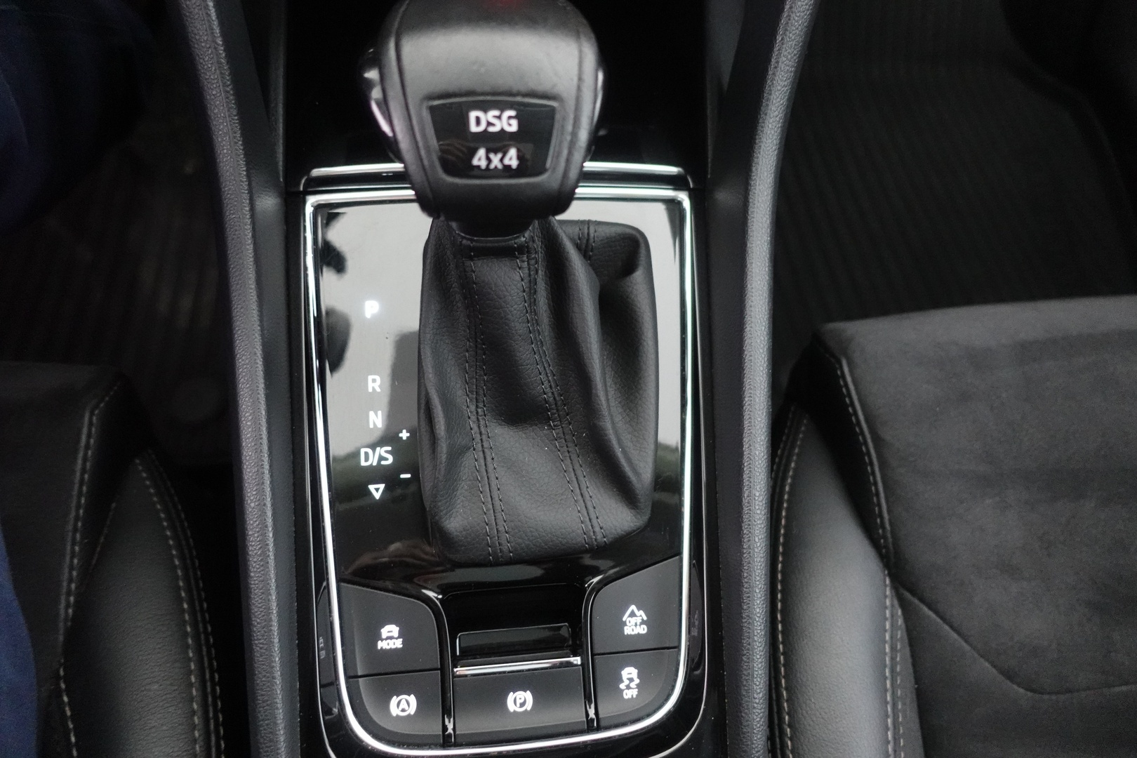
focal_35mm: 24
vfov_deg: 53.1
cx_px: 568
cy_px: 379
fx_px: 758
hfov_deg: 73.7
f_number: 1.8
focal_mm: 9.4
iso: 3200
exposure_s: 1/30
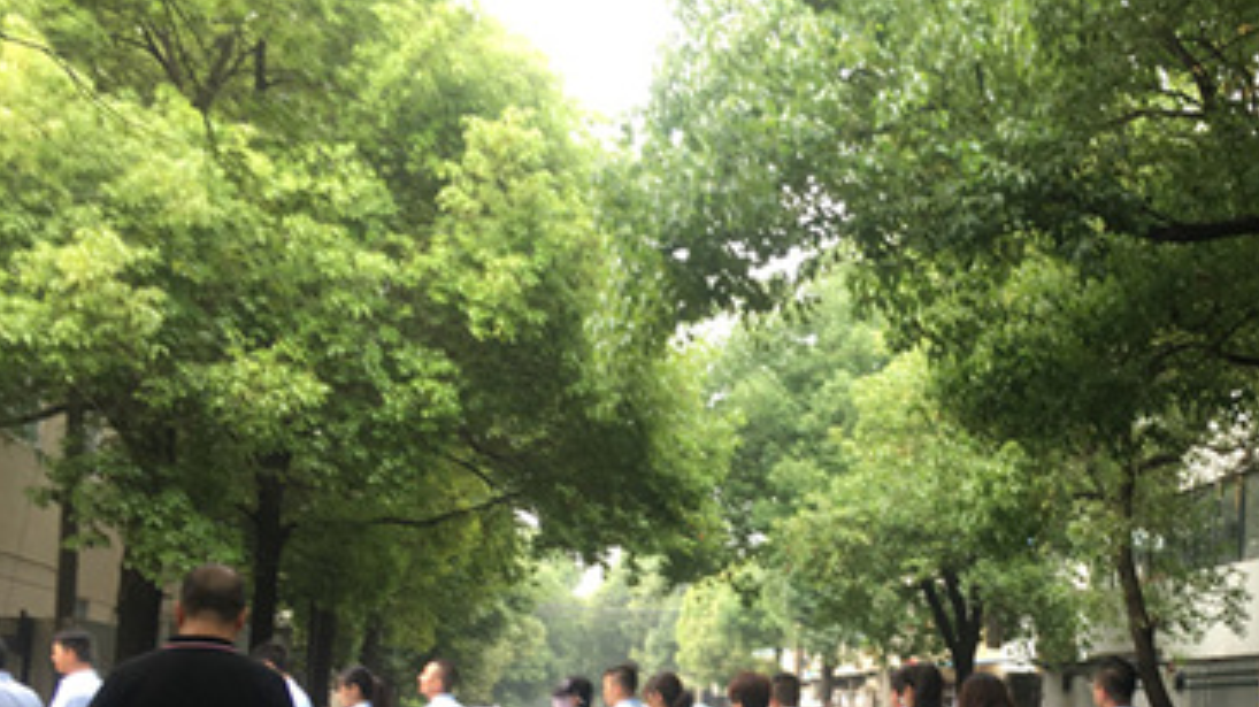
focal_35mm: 52
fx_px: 1735
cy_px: 604
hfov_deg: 39.0
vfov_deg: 22.6
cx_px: 911
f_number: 2.2
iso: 25
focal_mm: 4.15
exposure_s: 1/100
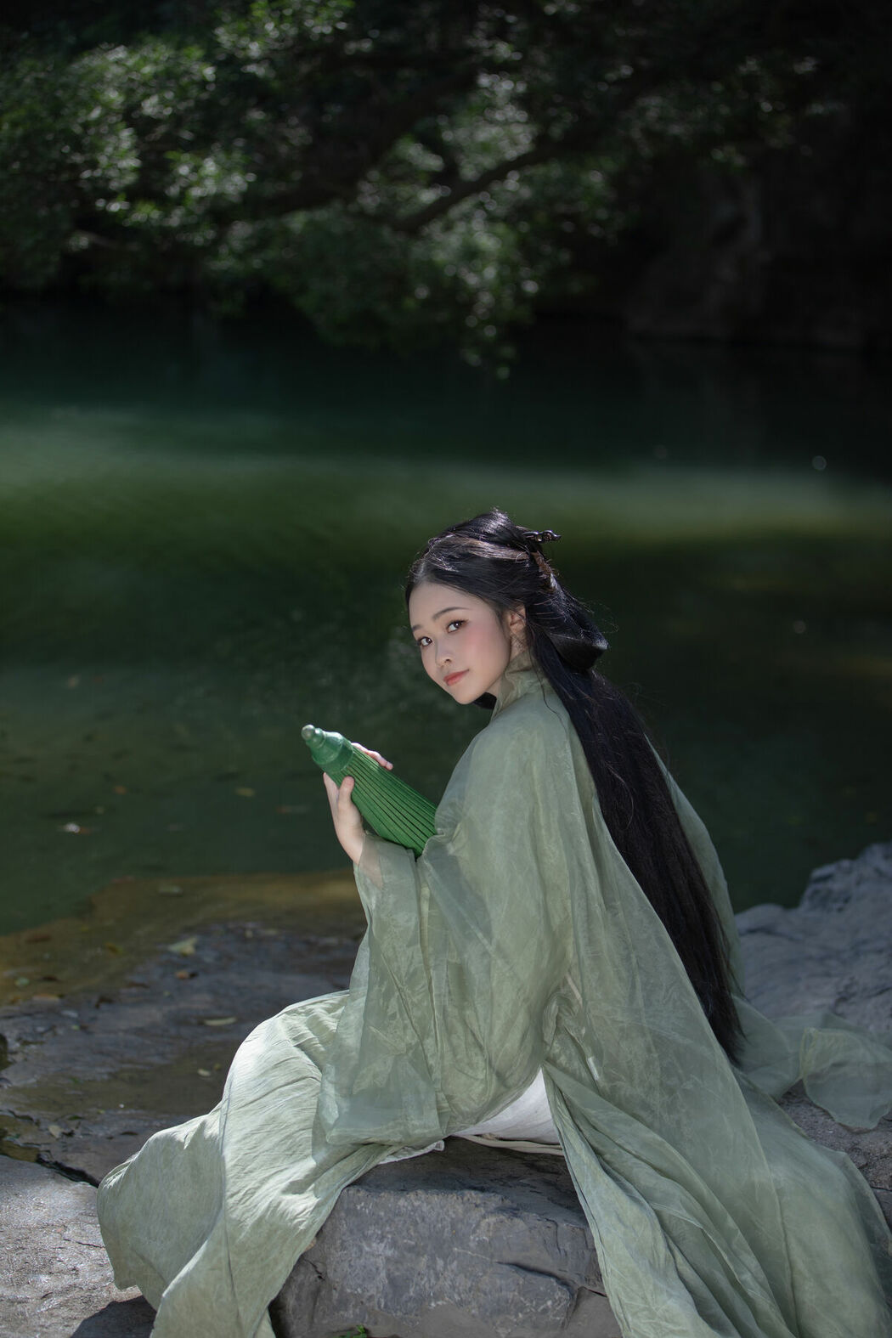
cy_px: 669
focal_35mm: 69
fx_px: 2564
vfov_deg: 29.2
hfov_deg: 19.7
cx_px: 446
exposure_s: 1/1000
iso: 125
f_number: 2.8
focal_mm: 70
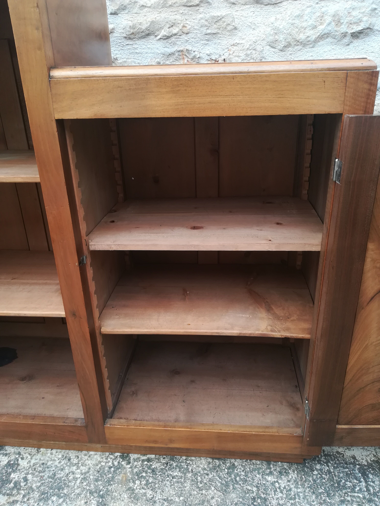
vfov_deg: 67.3
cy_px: 253
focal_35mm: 26
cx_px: 190
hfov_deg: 53.1
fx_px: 381
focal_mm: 3.83
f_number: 2.2
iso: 64
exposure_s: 1/100
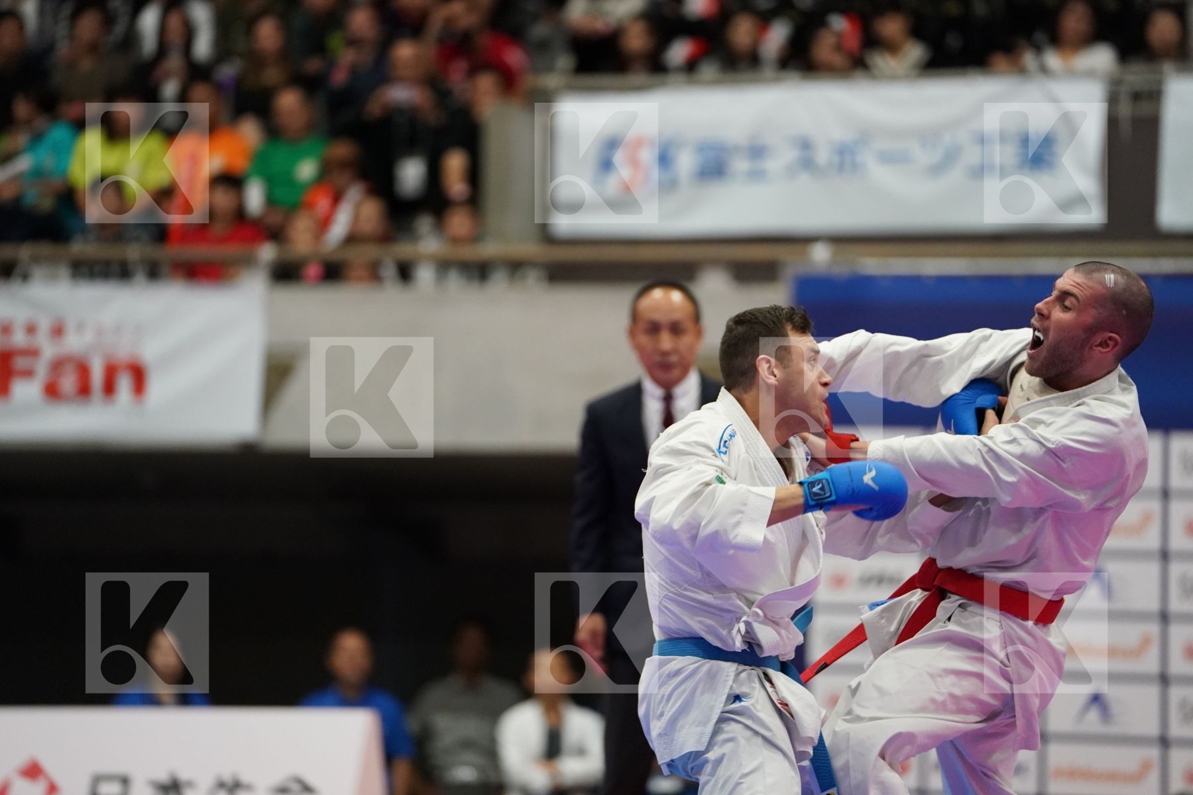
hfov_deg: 11.2
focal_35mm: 184
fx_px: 6097
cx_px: 596
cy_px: 398
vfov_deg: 7.5
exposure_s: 1/1000
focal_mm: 184
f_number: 2.8
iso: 4000
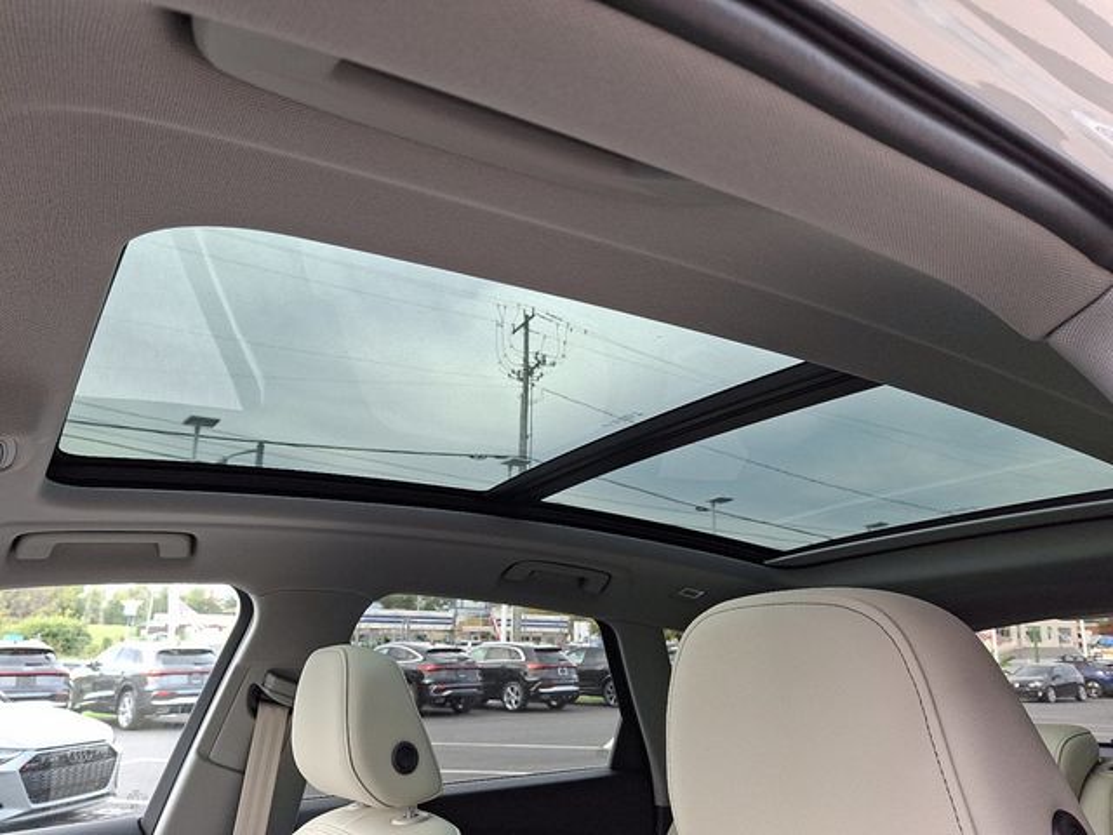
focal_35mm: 25
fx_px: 804
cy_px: 418
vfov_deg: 54.9
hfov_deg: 69.4
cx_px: 556
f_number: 1.8
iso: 36
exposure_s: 1/120
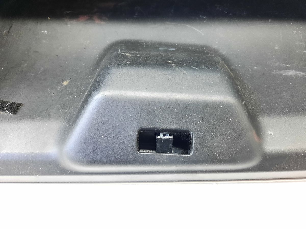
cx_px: 153
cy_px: 114
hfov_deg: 69.4
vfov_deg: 54.9
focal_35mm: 25
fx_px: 221
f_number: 2
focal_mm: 4.6
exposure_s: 1/33
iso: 400
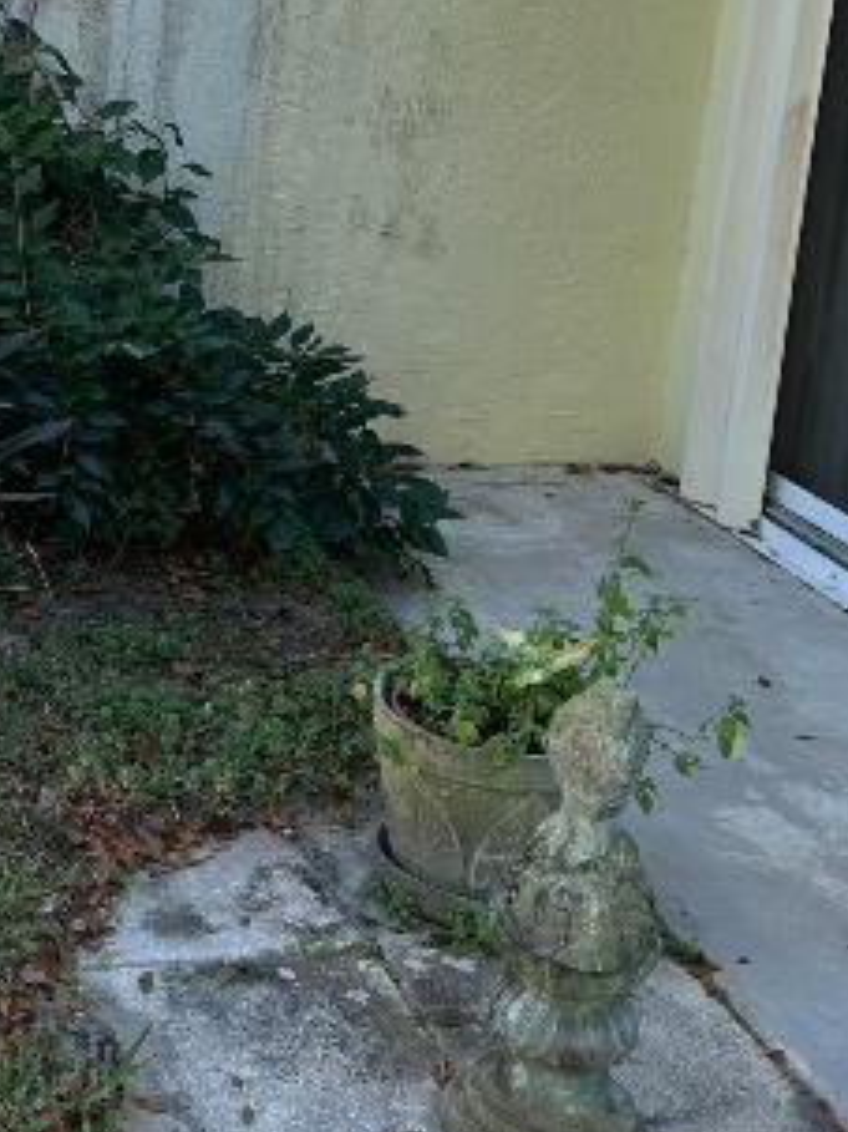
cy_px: 224
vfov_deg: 28.8
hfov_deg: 21.4
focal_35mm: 66
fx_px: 2157
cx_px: -19
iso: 50
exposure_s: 1/808
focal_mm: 5.7
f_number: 1.5
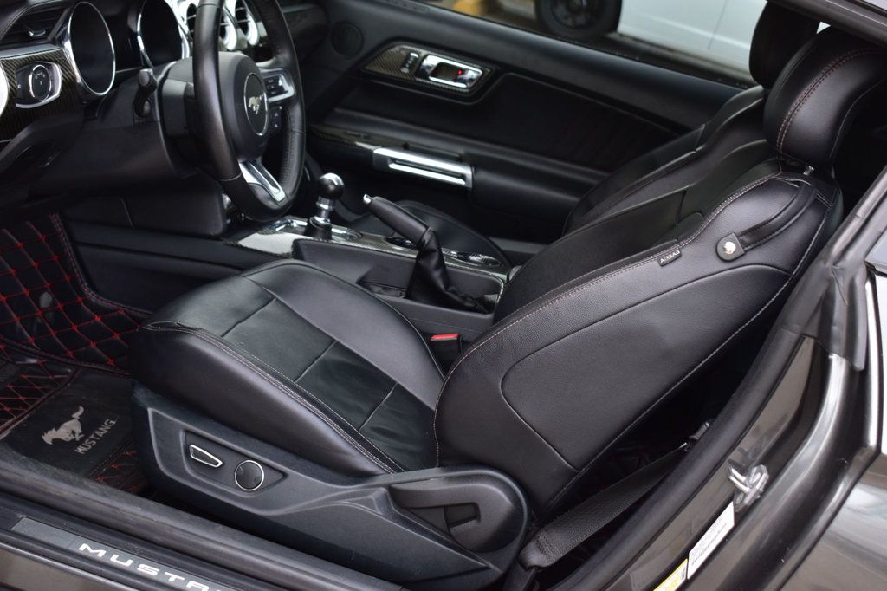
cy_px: 296
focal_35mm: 57
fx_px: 1404
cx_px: 444
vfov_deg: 23.8
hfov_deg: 35.1
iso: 400
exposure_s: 1/15
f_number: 6.3
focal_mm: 38
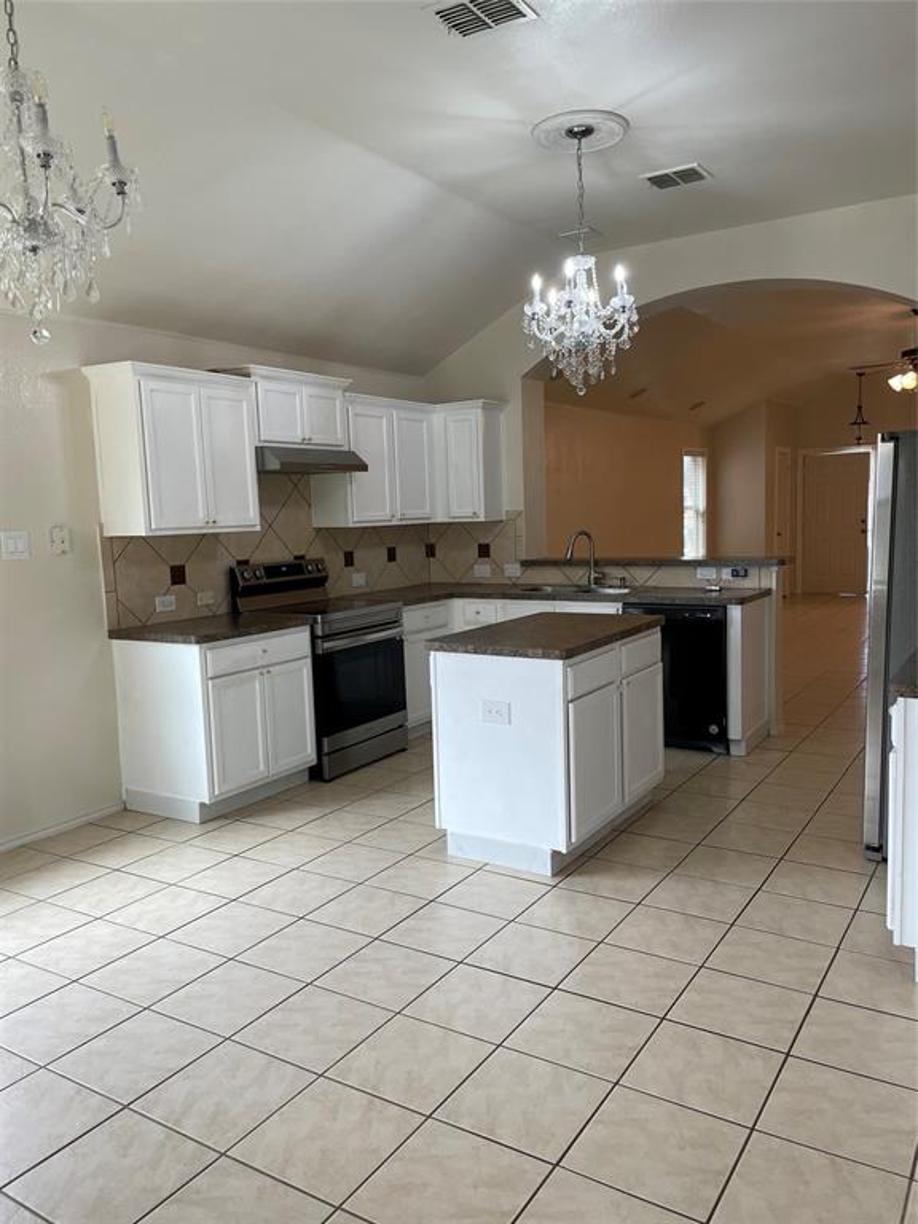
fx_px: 919
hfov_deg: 53.1
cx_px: 459
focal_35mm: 26
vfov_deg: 67.3
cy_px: 612
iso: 80
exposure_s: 1/120
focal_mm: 4.2
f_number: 1.6
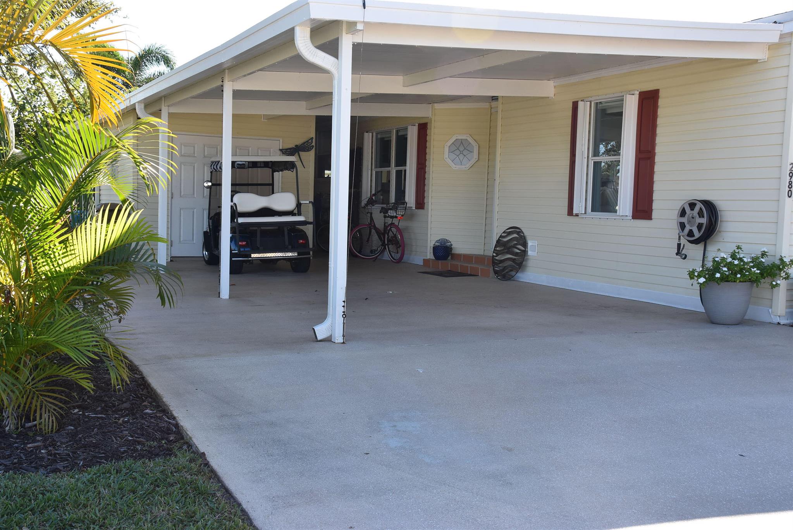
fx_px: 860
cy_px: 265
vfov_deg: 34.3
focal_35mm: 39
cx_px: 396
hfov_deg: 49.5
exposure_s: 1/250
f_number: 8
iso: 400
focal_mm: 26
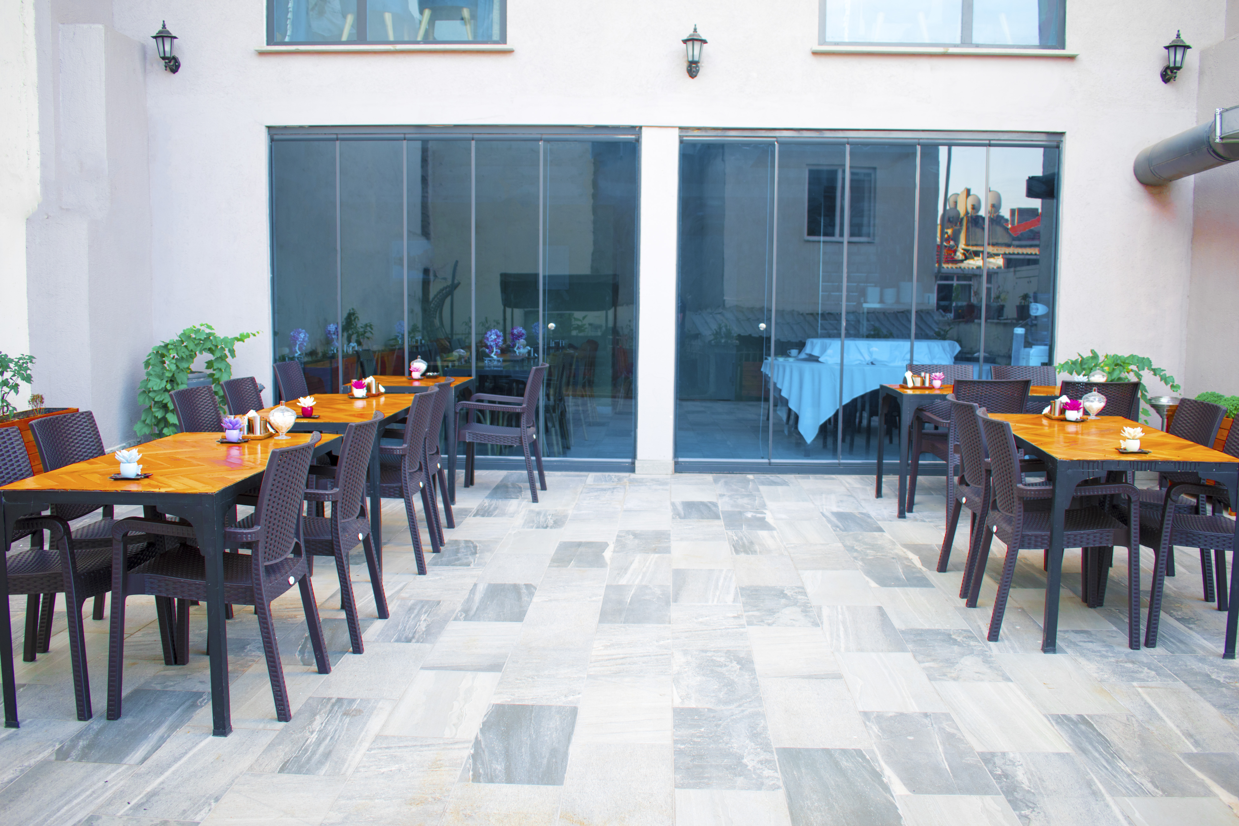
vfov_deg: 40.0
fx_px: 1136
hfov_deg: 57.2
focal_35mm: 33
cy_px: 413
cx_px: 620
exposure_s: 1/40
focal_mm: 22
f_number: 3.8
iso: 100
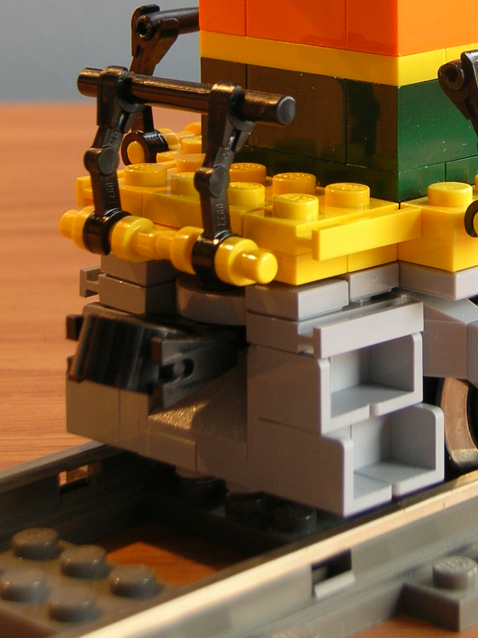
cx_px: 392
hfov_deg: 11.3
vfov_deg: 14.9
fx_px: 2415
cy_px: 61
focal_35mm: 131
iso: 50
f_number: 3.3
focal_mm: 11.7
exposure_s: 1/6.1
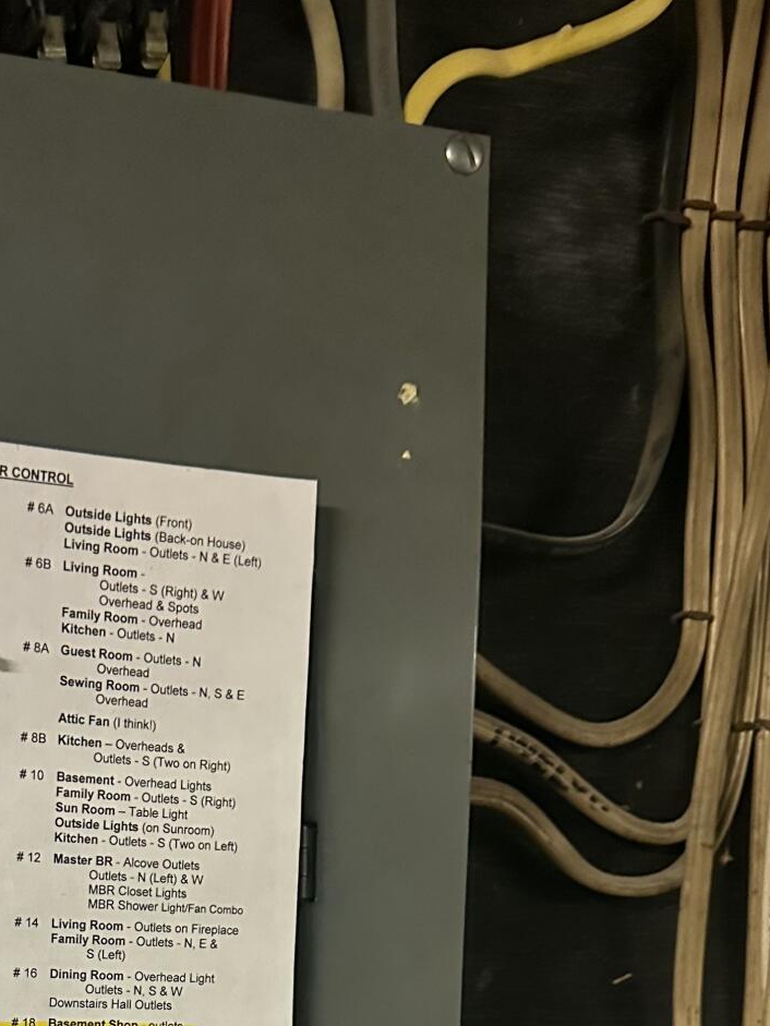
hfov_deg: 27.3
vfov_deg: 33.4
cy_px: 1088
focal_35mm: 51
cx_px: 46
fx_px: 1512
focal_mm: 6.86
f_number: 1.78
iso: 800
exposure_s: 1/45
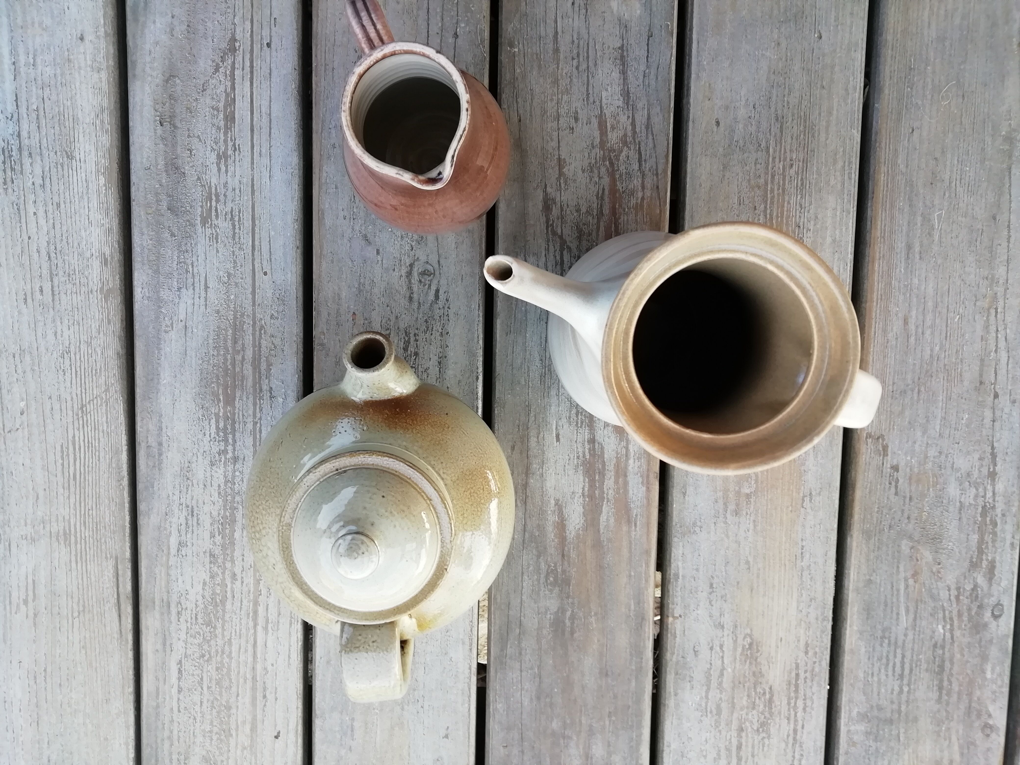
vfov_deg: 53.1
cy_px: 382
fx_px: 766
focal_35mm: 26
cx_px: 510
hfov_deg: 67.3
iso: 50
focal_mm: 3.21
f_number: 2.2
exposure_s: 1/50
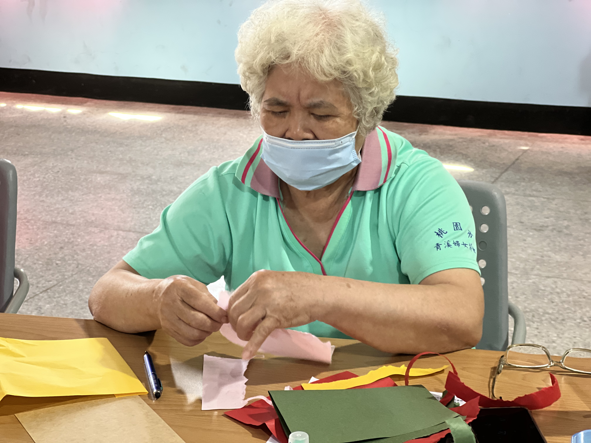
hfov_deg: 25.3
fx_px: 1315
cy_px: 222
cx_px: 296
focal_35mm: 77
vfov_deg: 19.1
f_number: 2.8
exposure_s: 1/40
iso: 250
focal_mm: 9
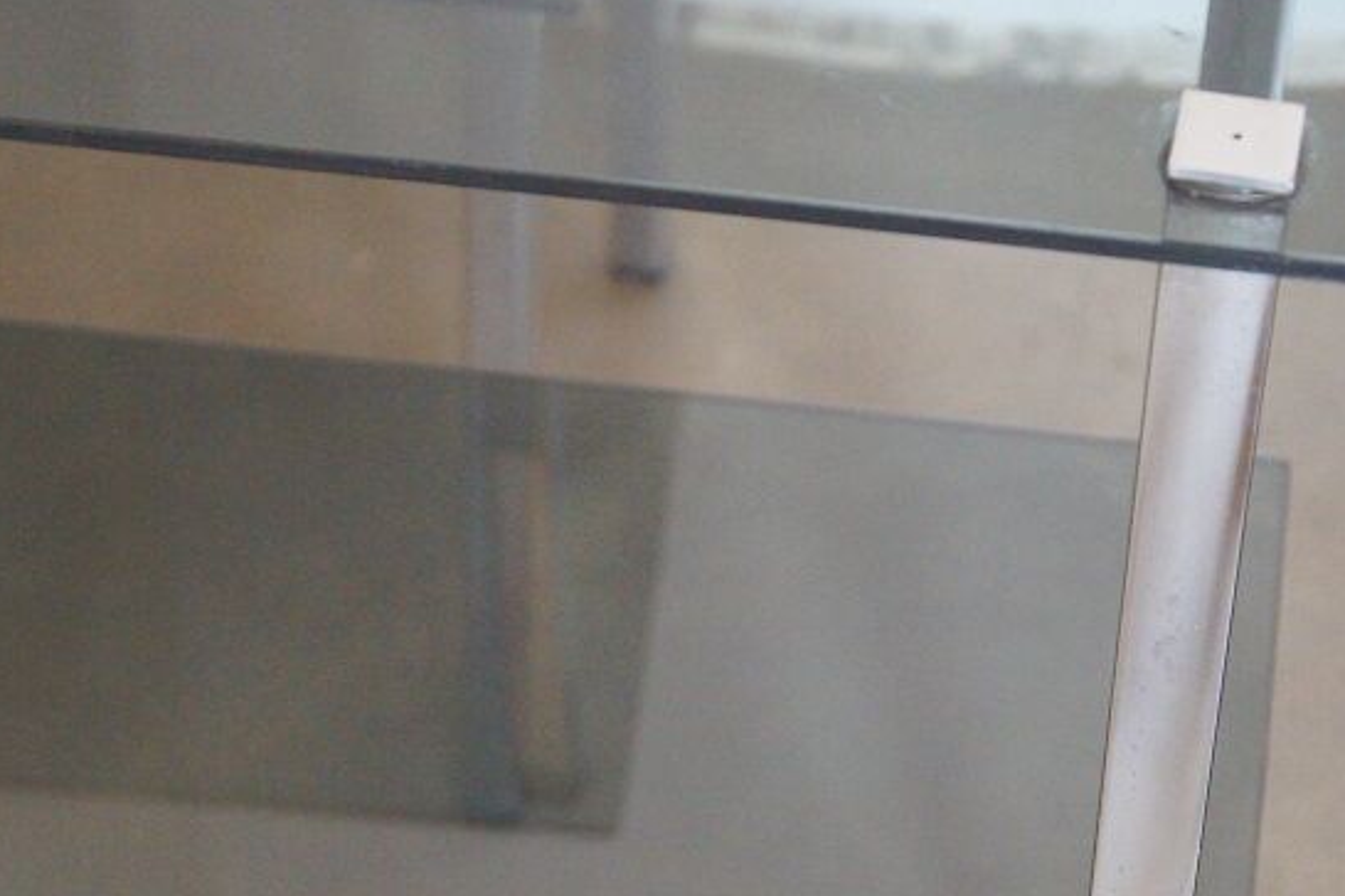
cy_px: 769
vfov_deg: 10.1
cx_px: 777
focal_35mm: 135
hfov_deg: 15.2
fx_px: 5043
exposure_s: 1/30
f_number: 5.6
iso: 3200
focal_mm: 50
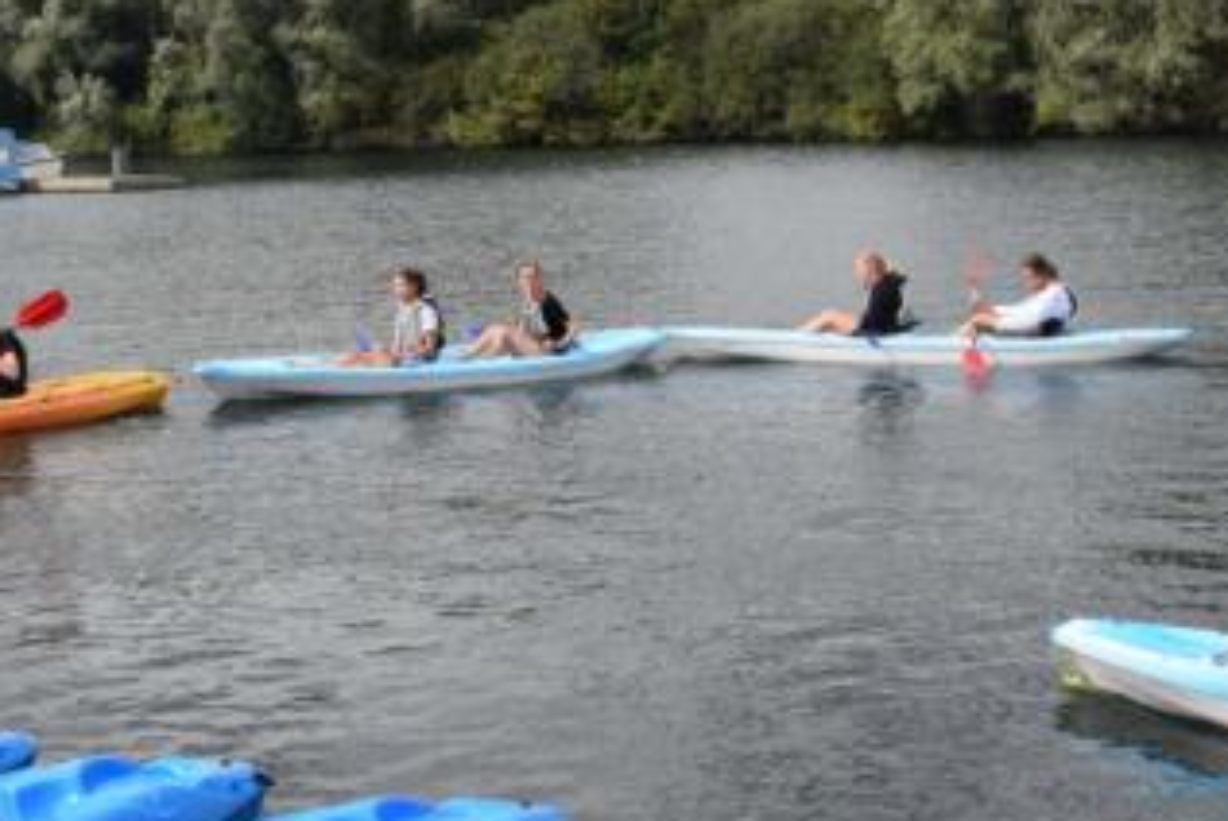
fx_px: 2178
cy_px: 318
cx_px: 333
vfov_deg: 21.3
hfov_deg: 31.0
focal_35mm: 64
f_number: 6.3
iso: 400
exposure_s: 1/1600
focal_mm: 27
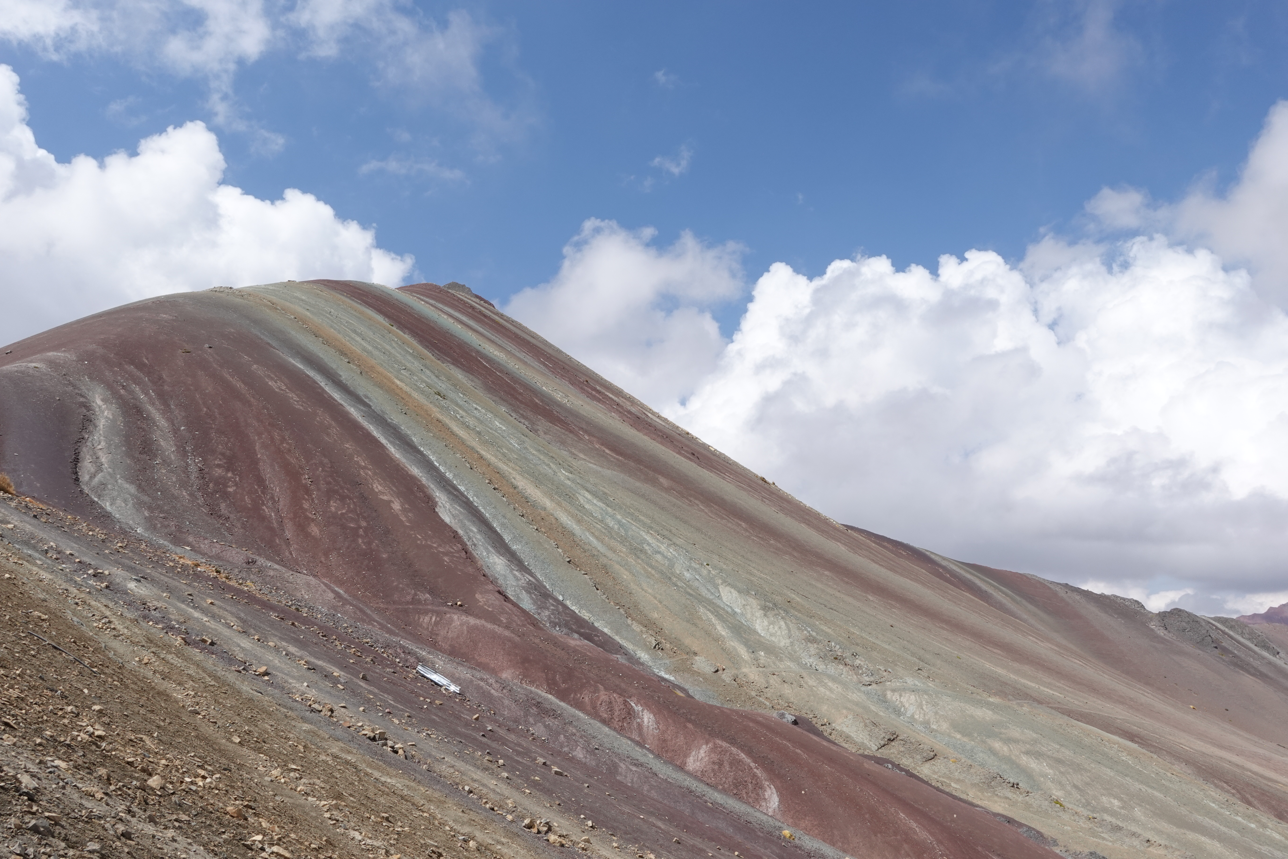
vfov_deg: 40.0
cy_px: 430
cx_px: 644
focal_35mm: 33
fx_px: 1181
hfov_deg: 57.2
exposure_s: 1/200
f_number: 11
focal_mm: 12.06
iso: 160
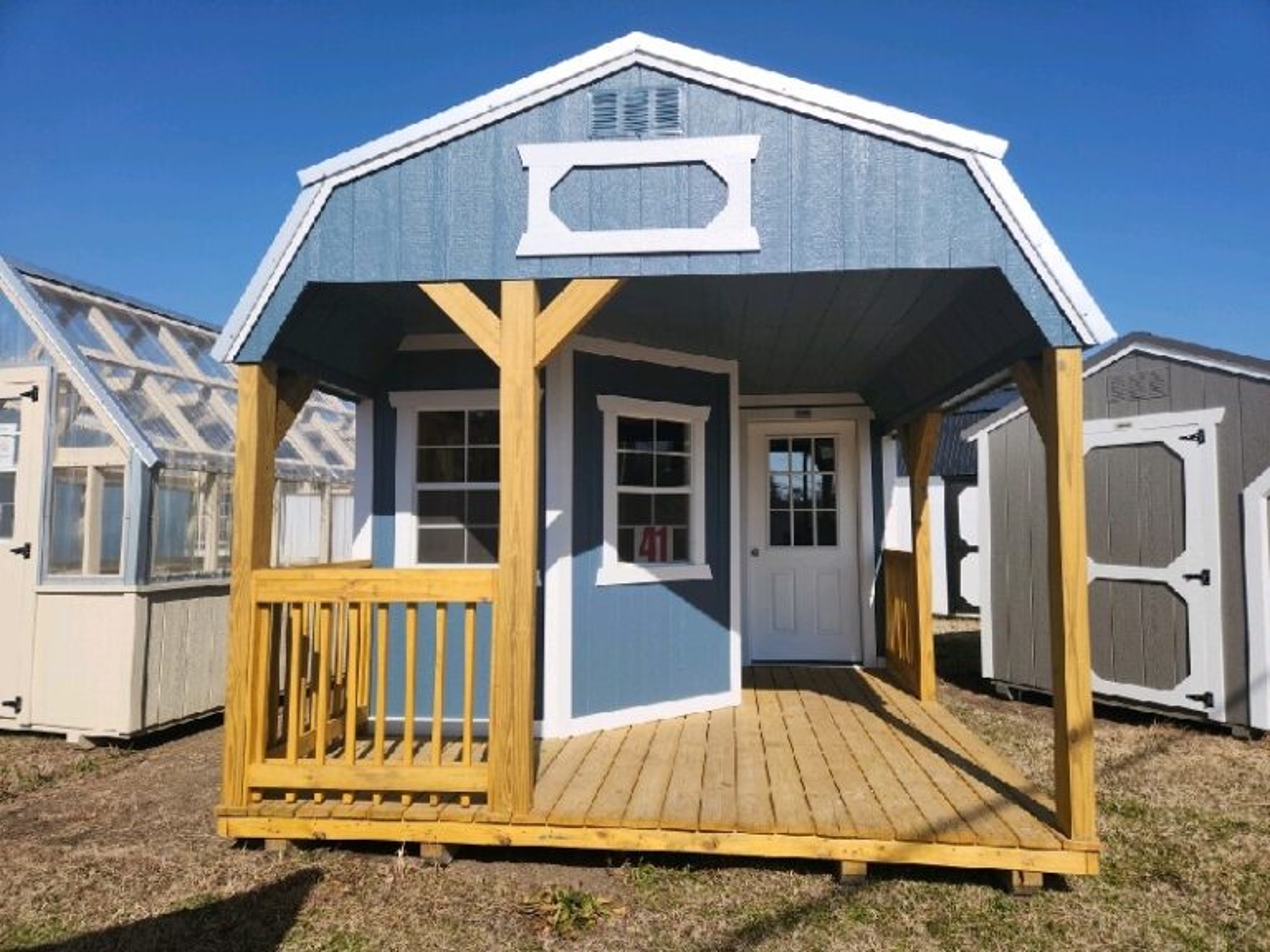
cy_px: 476
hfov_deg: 73.9
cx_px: 635
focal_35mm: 23
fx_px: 844
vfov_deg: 58.9
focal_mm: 5.4
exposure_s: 1/2500
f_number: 1.8
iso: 20
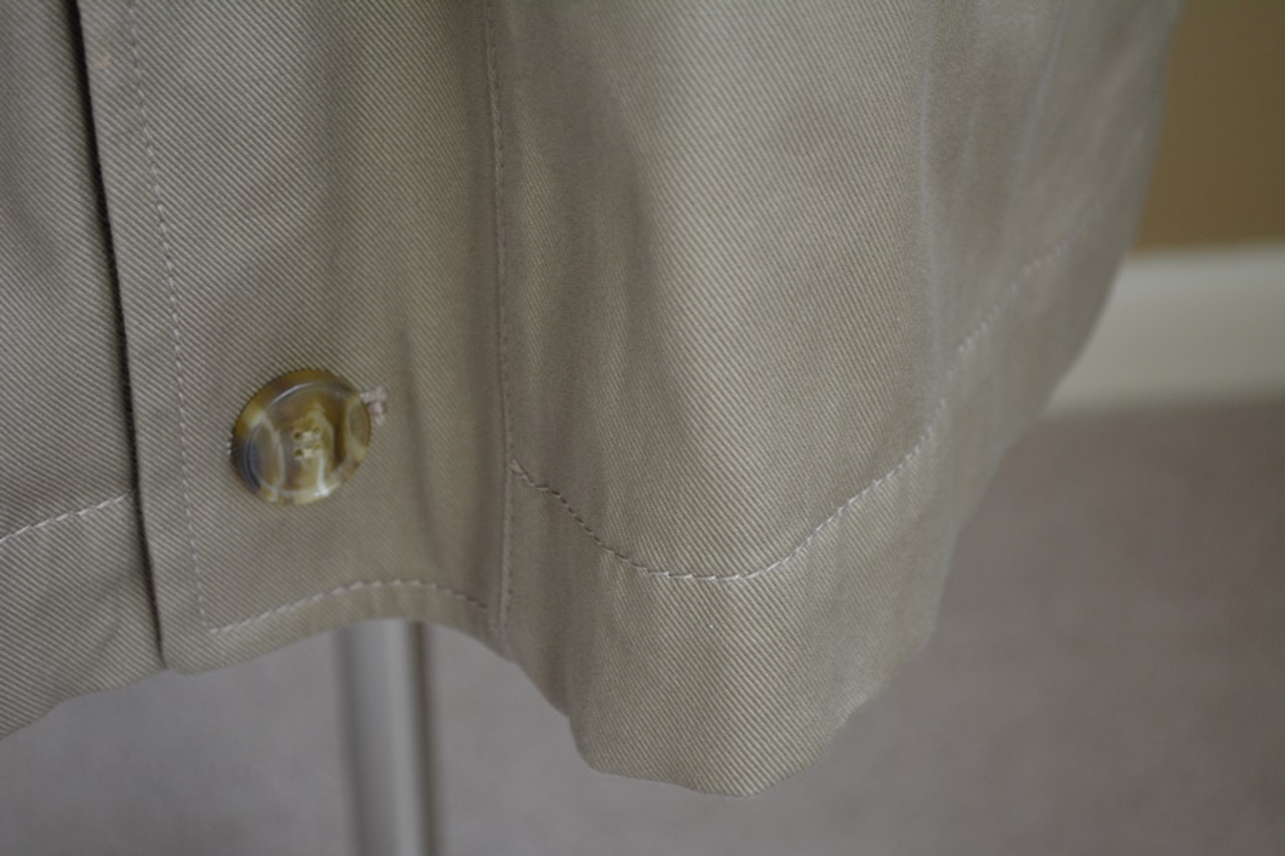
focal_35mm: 78
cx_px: 642
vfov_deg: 17.5
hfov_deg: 26.0
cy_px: 428
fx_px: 2784
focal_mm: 52
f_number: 5.6
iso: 800
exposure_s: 1/60
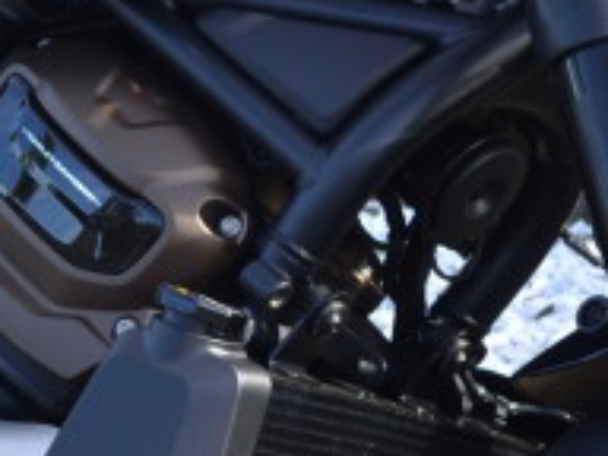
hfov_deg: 9.9
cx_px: 28
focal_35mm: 198
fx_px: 3478
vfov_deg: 7.5
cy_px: 241
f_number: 5.6
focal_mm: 22
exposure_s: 1/125
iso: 100
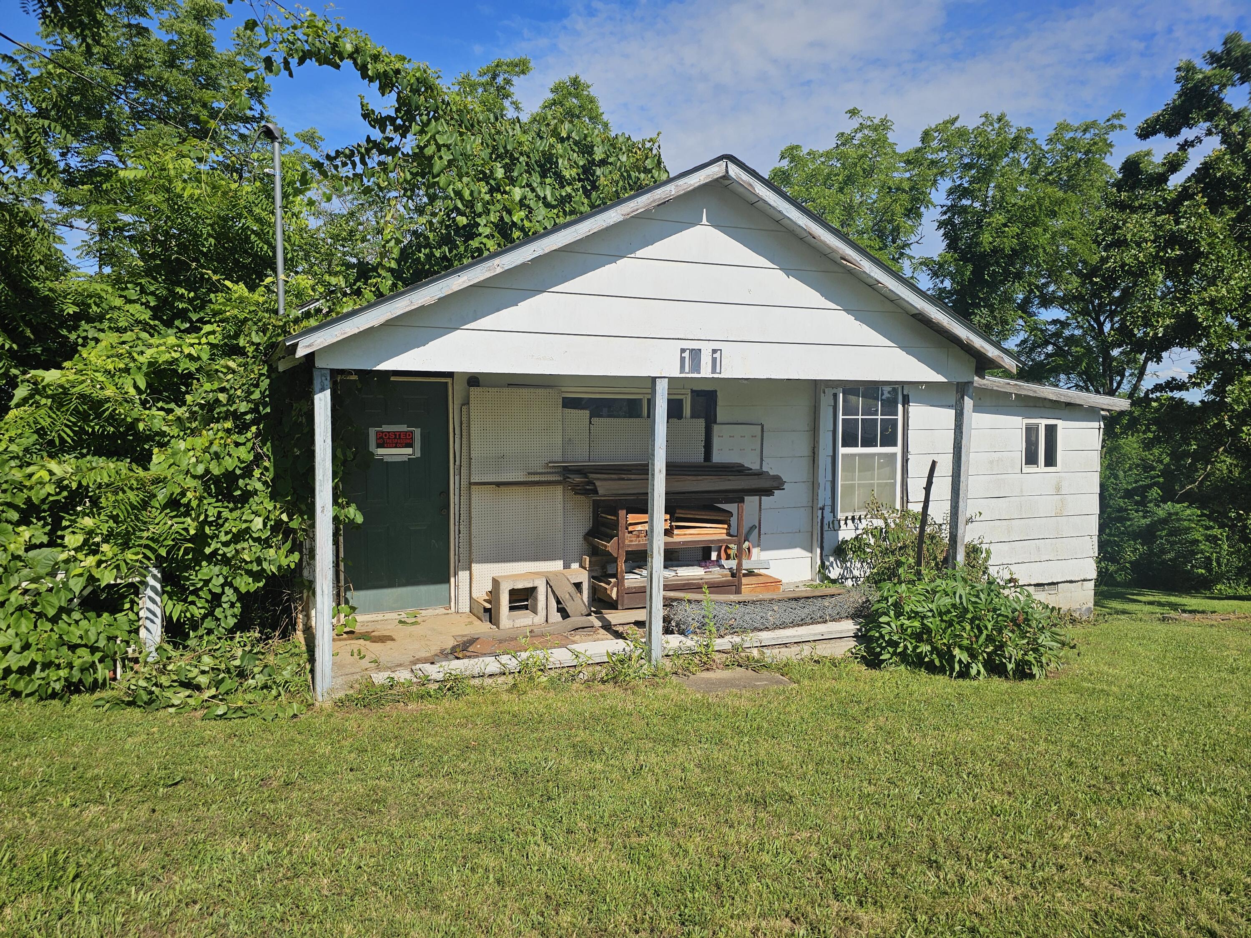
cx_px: 626
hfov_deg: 73.9
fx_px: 831
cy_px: 469
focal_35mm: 23
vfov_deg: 58.9
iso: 16
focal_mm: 6.3
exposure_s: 1/1521
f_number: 1.7
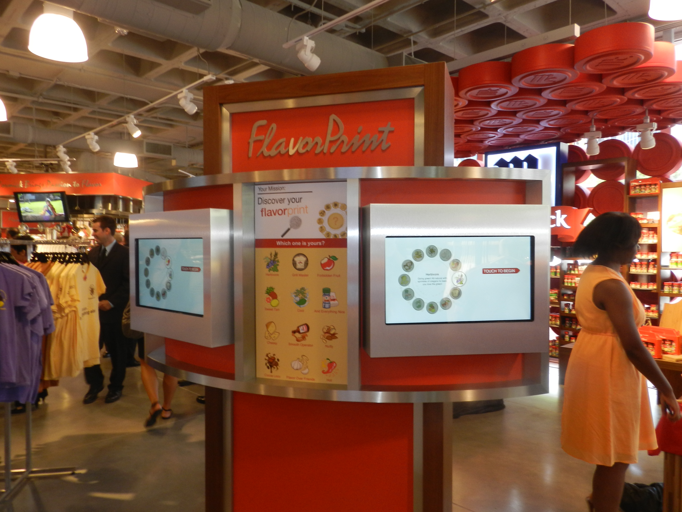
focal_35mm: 25
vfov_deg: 54.9
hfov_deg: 69.4
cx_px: 341
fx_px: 493
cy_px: 256
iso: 200
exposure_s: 1/30
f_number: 3.5
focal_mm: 4.5
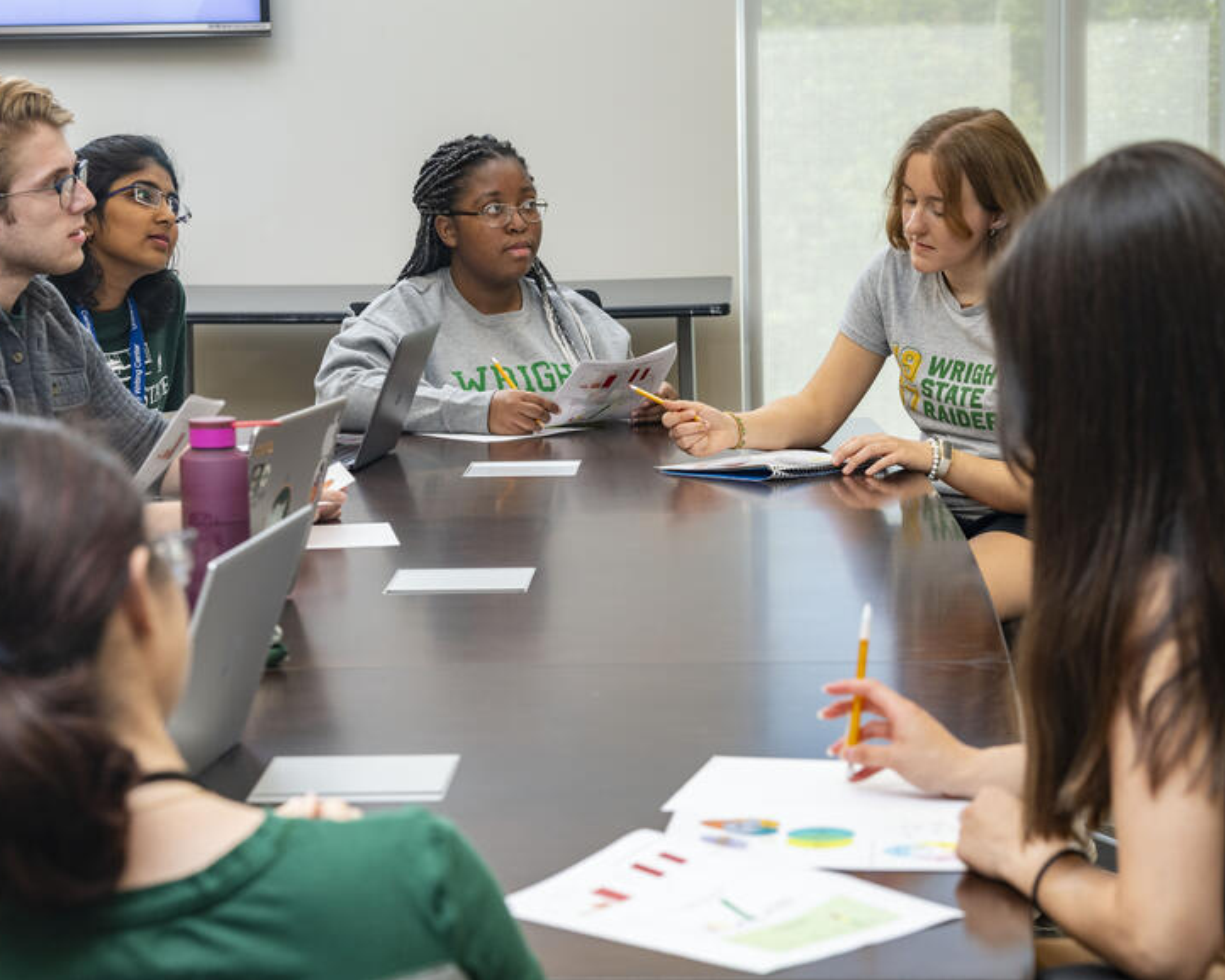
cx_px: 551
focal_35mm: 102
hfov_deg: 18.8
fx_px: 3699
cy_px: 491
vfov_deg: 15.1
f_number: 8
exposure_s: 1/100
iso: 1250
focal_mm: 90
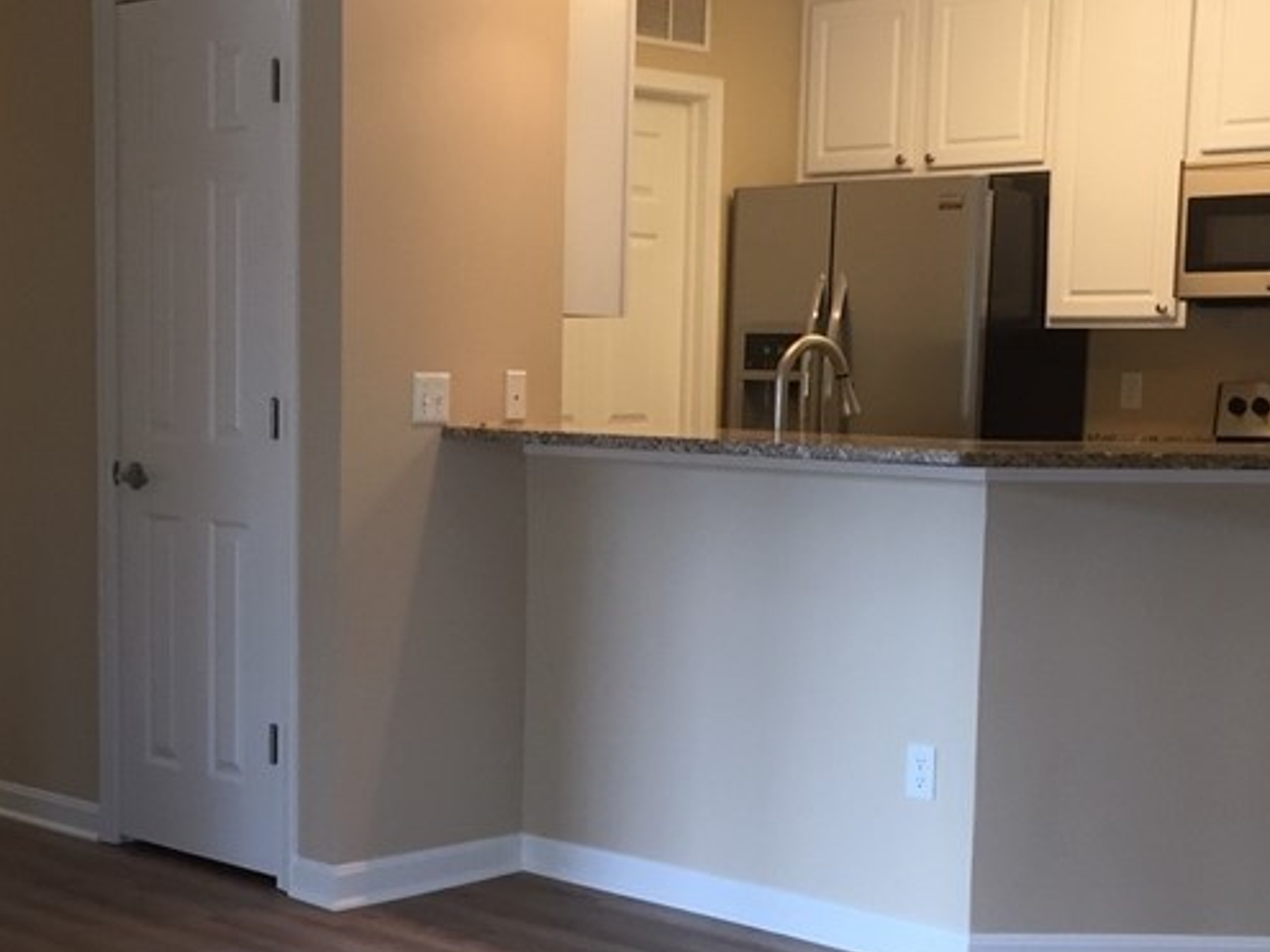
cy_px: 616
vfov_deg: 24.3
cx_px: 444
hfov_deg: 32.0
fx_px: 2201
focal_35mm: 60
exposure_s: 1/40
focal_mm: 4.15
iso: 40
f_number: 2.2
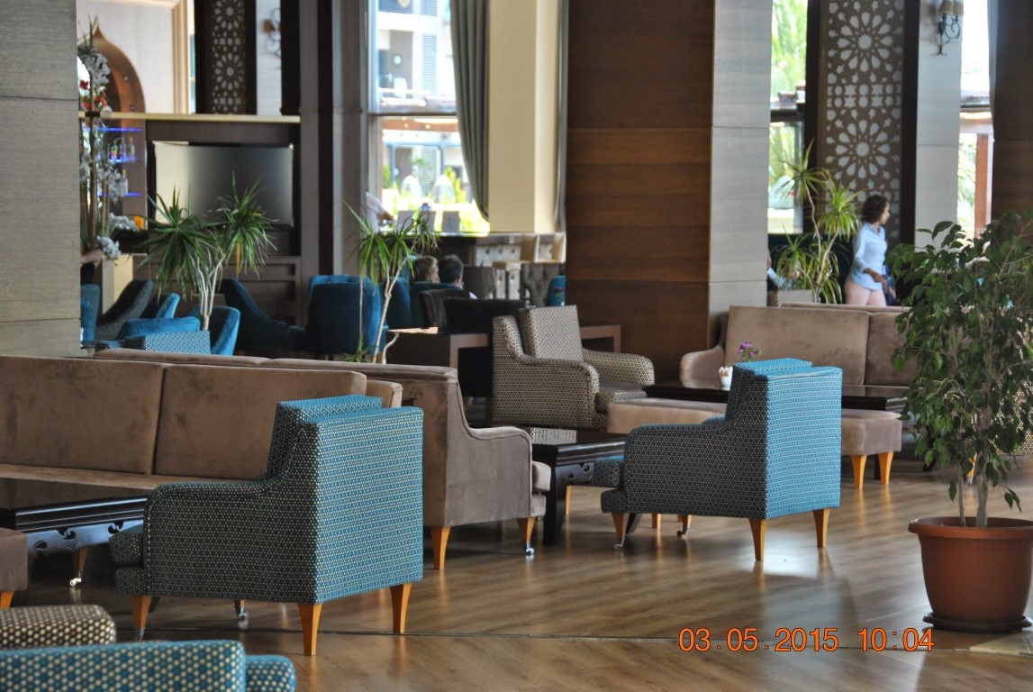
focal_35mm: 112
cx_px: 516
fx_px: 3232
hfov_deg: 18.2
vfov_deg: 12.2
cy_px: 346
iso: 200
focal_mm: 75
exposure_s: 1/60
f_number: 5
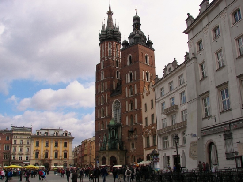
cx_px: 122
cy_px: 91
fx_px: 253
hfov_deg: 51.3
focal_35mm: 36
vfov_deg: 39.7
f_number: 4
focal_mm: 6
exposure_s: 1/640
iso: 50
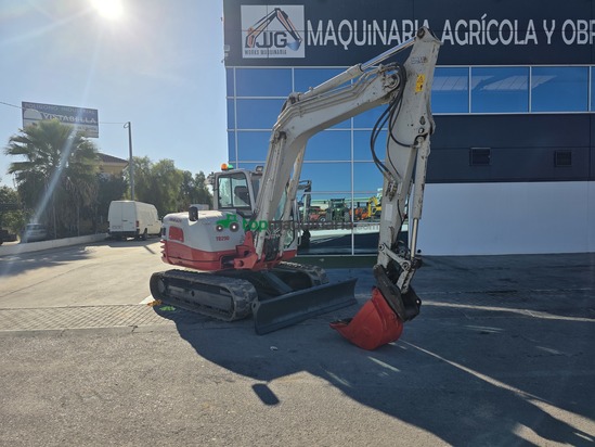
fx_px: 395
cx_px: 298
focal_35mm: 23
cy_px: 224
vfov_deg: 58.9
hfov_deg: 73.9
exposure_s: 1/7944
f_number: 1.7
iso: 80
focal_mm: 6.3
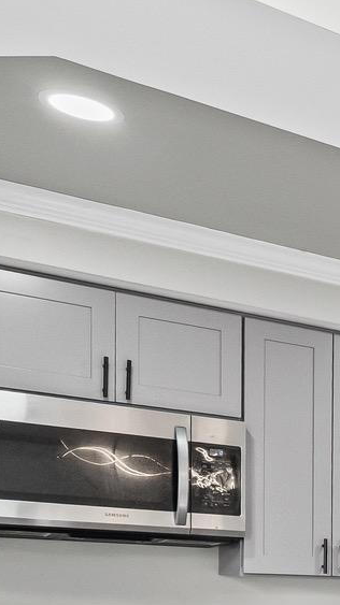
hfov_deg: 15.0
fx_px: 979
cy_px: 628
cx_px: 728
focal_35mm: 61
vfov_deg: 31.4
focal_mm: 16
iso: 1000
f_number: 7.1
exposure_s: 1/25
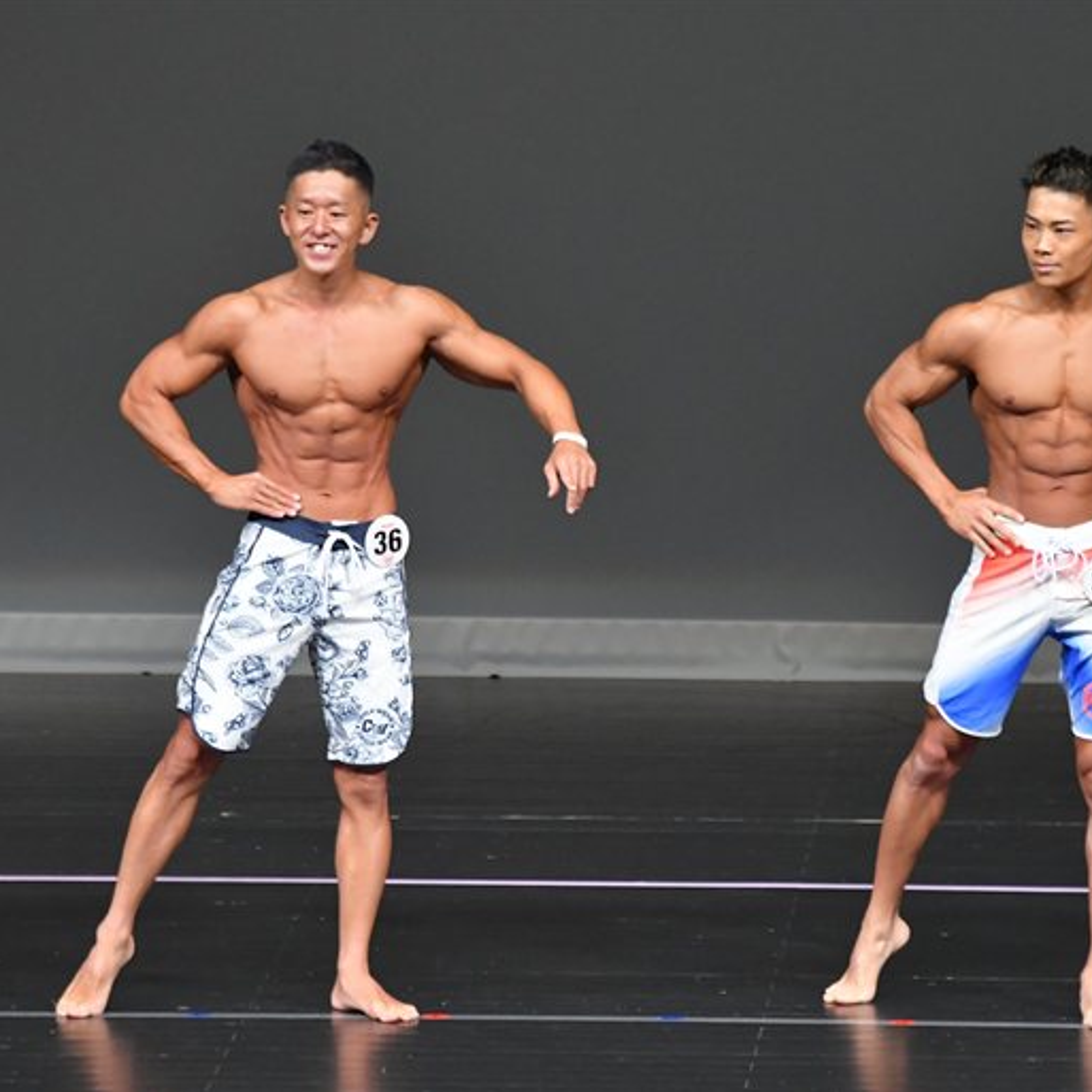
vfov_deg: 4.3
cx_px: 580
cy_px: 547
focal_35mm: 404
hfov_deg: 4.3
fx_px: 14419
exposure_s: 1/400
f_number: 5.6
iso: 4000
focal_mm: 210
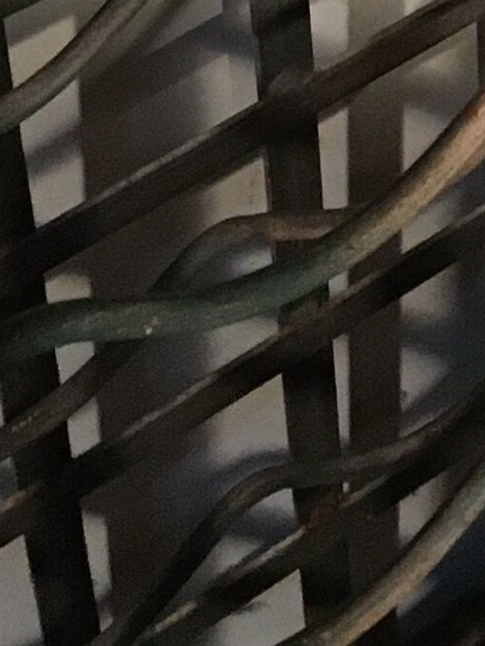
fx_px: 3251
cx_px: 928
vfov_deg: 10.4
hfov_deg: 8.2
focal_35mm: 174
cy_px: -684
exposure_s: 1/33
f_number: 2.2
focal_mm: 4.15
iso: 200
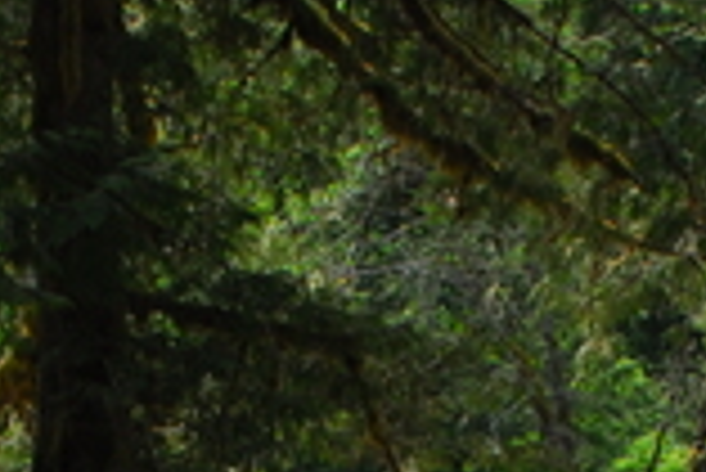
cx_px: 463
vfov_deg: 8.7
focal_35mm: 153
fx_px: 3003
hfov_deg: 13.4
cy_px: 766
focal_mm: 20
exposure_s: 1/320
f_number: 4
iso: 125
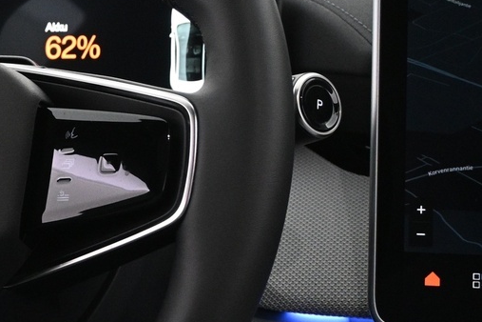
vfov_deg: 11.9
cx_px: -131
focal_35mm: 115
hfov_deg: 16.8
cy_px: 142
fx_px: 1540
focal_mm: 24
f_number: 4.2
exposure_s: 1/30
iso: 1600
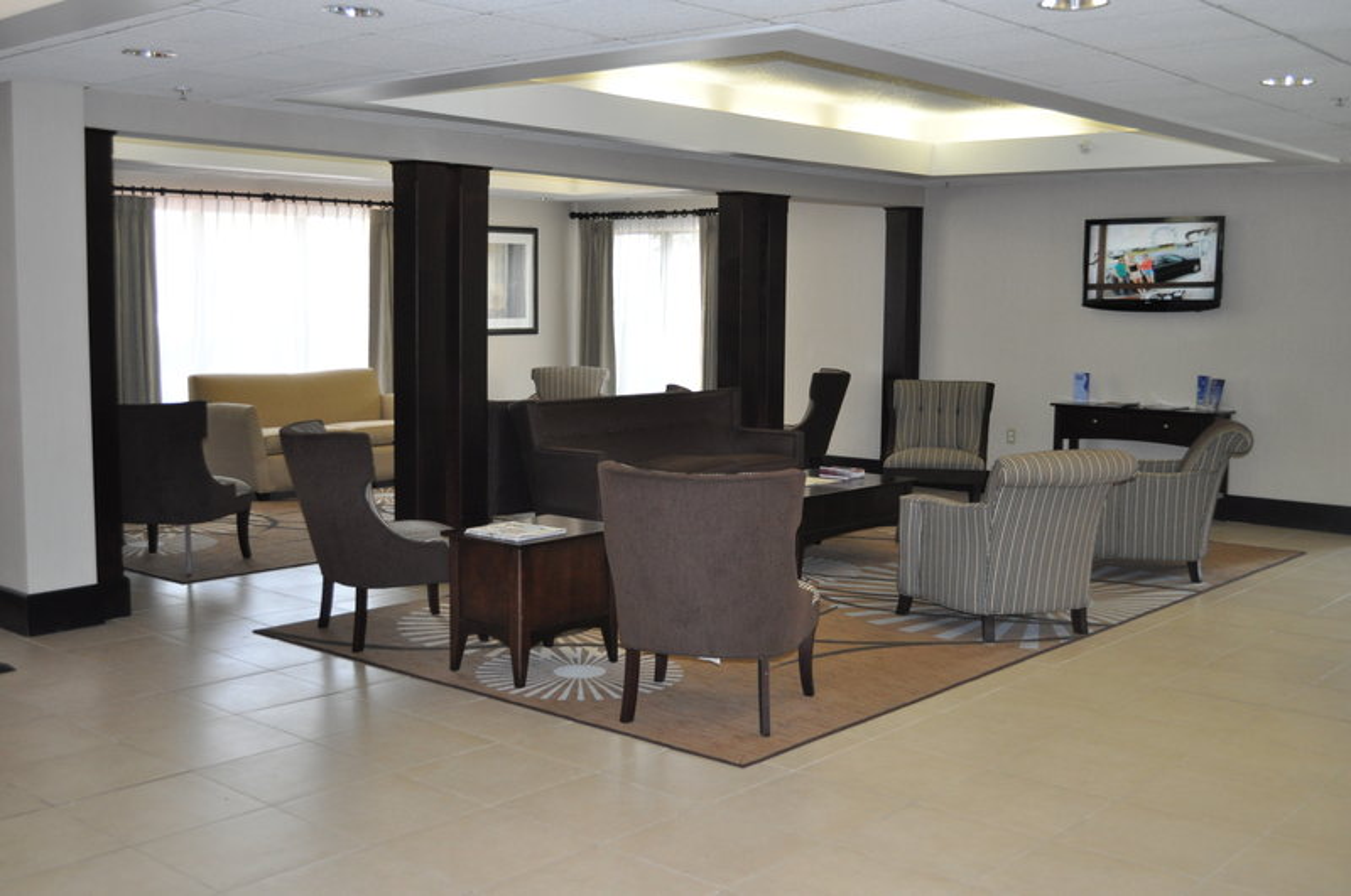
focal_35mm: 39
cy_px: 448
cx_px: 676
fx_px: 1462
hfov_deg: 49.6
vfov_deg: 34.1
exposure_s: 1/100
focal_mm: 26
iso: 800
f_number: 4.2
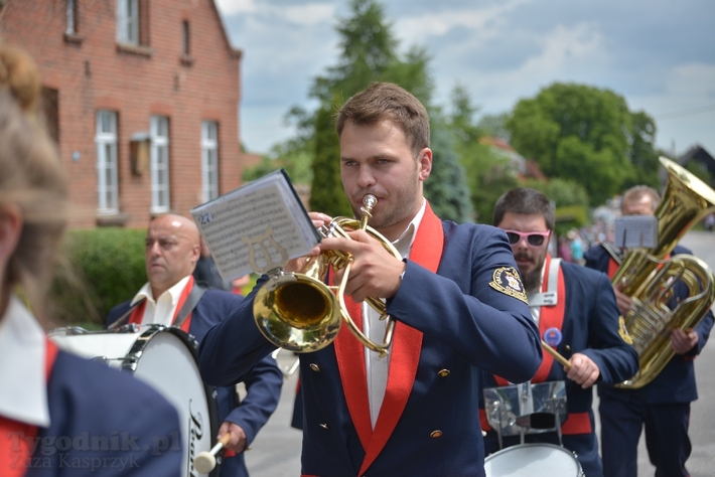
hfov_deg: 28.8
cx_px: 358
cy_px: 238
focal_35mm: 70
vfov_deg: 19.5
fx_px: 1391
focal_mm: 70
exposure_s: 1/1250
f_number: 4.5
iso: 160
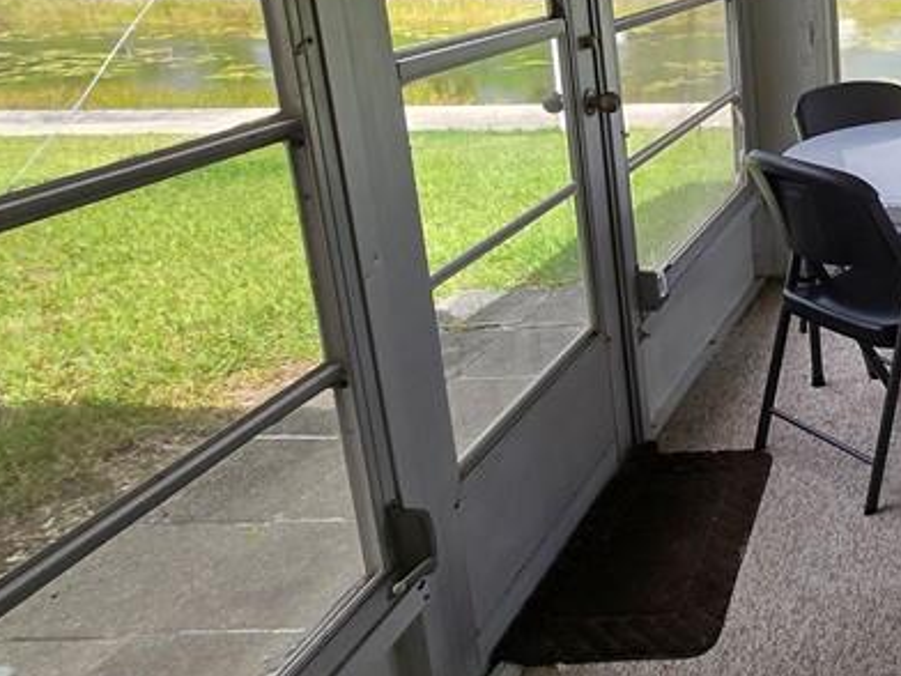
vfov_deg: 39.7
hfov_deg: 41.5
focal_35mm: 34
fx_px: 885
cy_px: 113
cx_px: 1018
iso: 50
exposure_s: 1/441
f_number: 2.2
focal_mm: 2.2
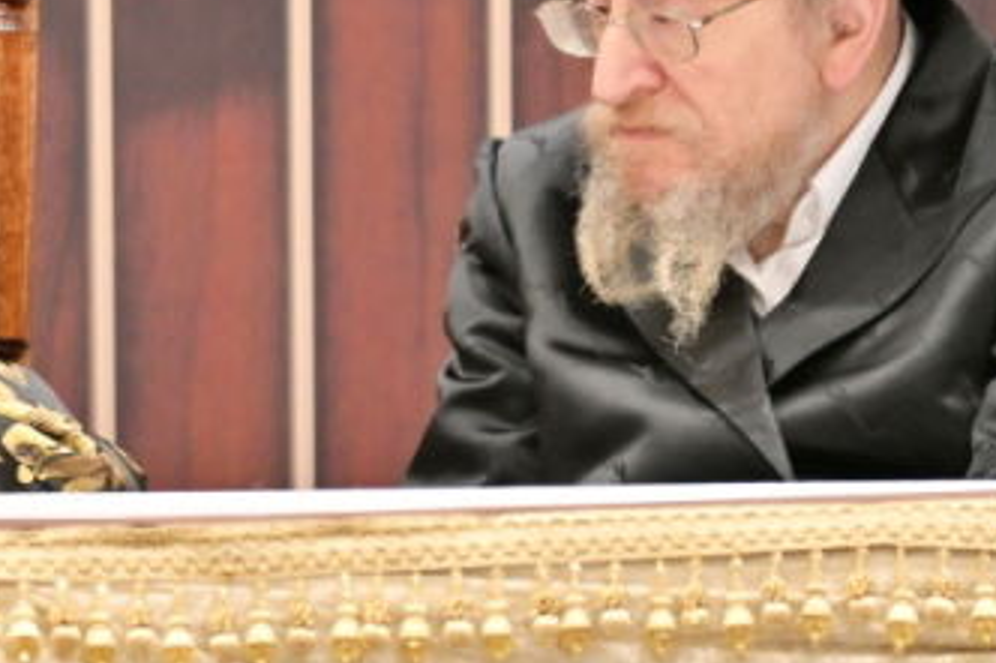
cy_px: -105
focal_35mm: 924
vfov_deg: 1.5
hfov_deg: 2.2
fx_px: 25550
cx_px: -450
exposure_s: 1/200
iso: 200
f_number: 2.8
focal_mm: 200
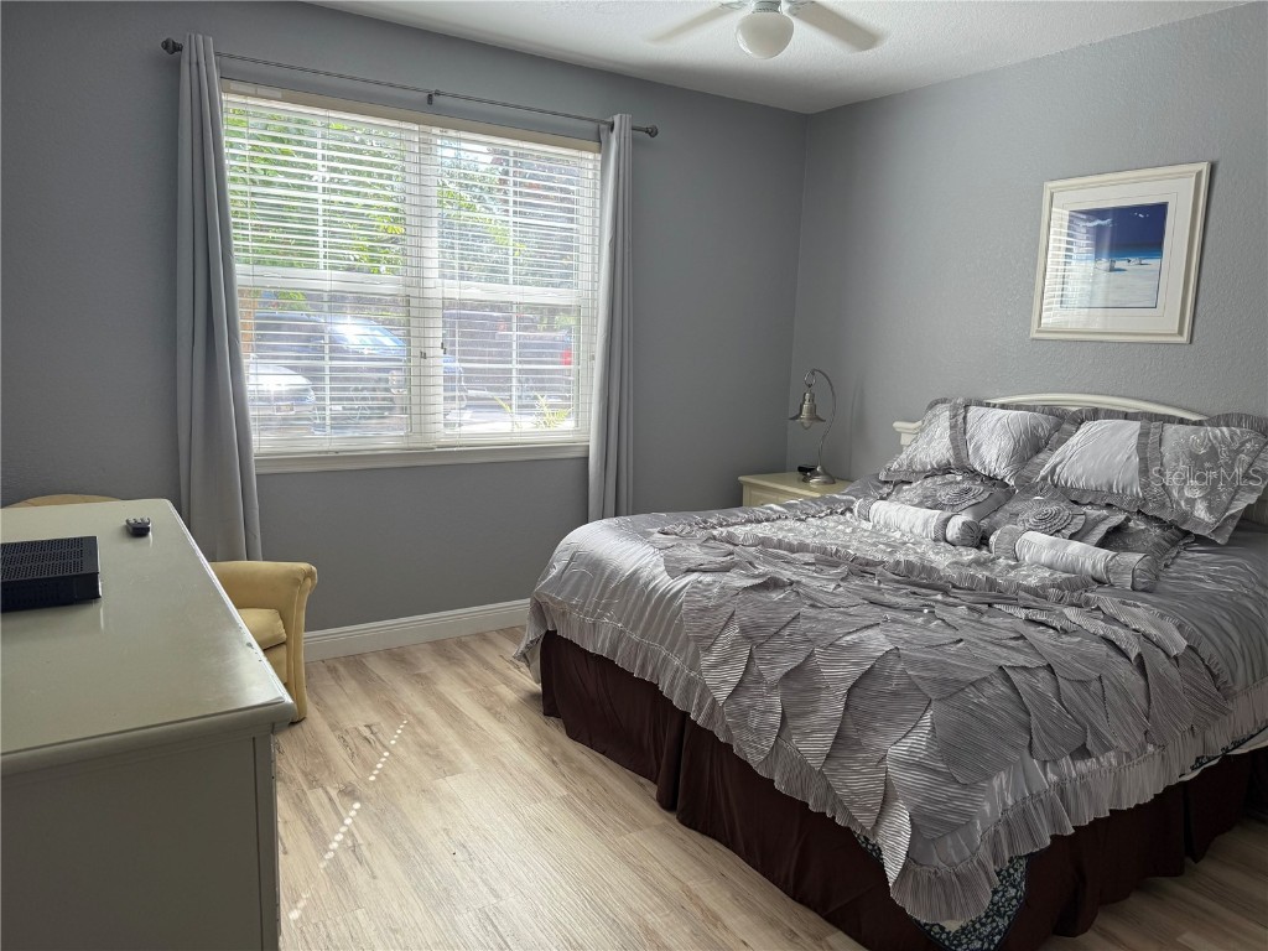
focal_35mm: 24
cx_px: 634
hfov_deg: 71.6
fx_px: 879
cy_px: 476
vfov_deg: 56.8
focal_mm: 6.76
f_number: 1.78
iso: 64
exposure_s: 1/155
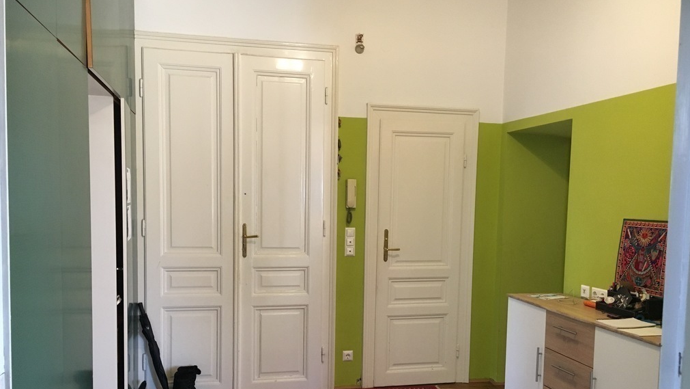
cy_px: 245
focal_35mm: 32
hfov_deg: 61.0
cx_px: 344
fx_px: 586
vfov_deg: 36.5
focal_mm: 4.15
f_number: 2.2
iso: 200
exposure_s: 1/33
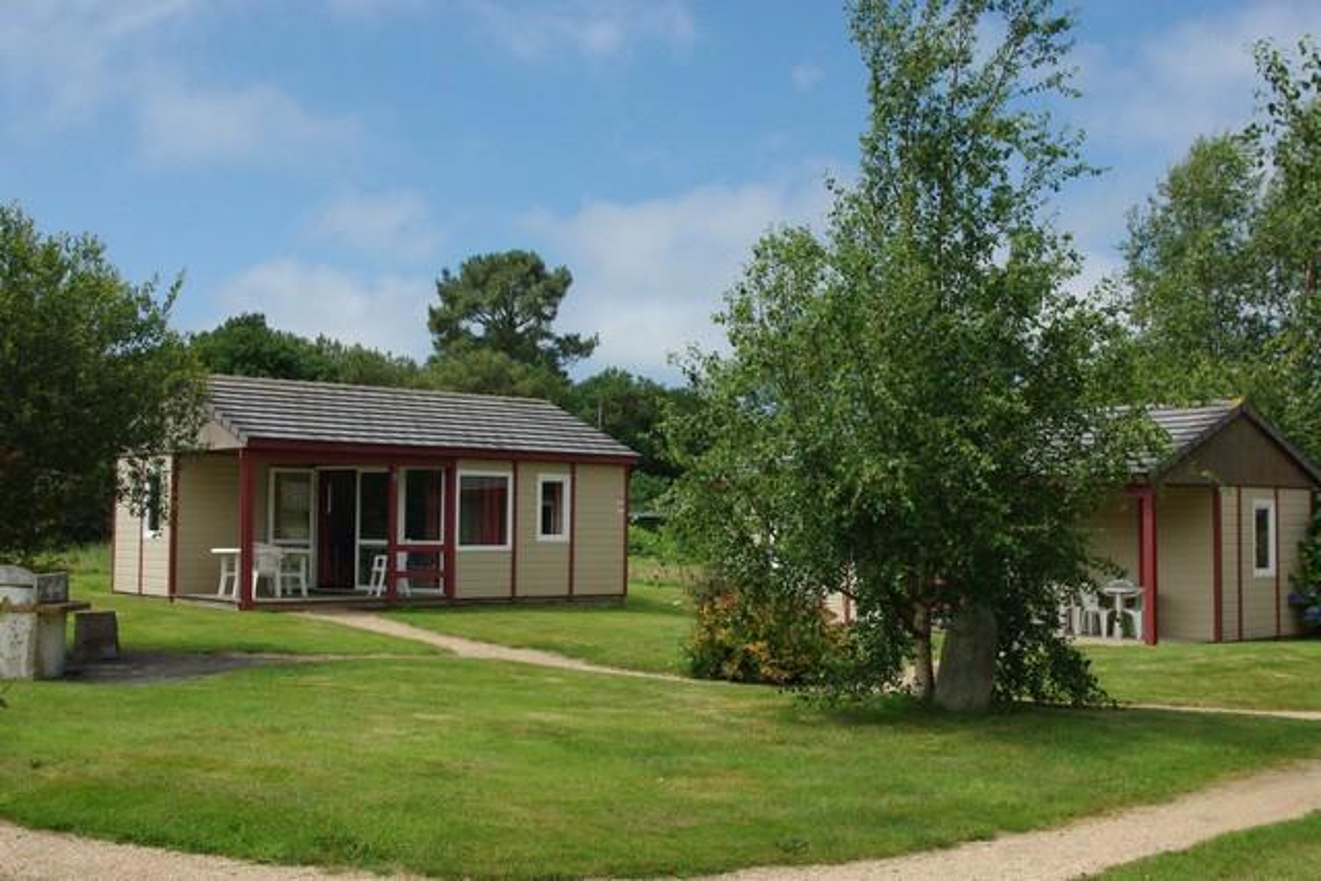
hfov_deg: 49.5
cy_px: 440
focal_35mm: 39
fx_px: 1431
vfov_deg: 34.2
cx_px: 660
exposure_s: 1/1000
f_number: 11
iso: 800
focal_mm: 26.25
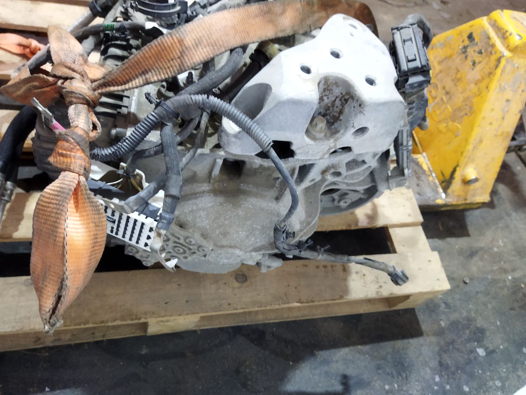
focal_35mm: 27
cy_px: 198
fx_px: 410
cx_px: 263
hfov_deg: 65.3
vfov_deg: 51.4
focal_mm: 4.71
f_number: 1.79
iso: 306
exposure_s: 1/33
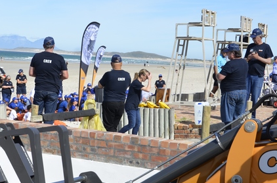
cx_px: 118
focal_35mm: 74
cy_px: 96
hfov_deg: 27.4
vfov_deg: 18.3
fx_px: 568
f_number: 9
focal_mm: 26
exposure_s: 1/320
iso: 100
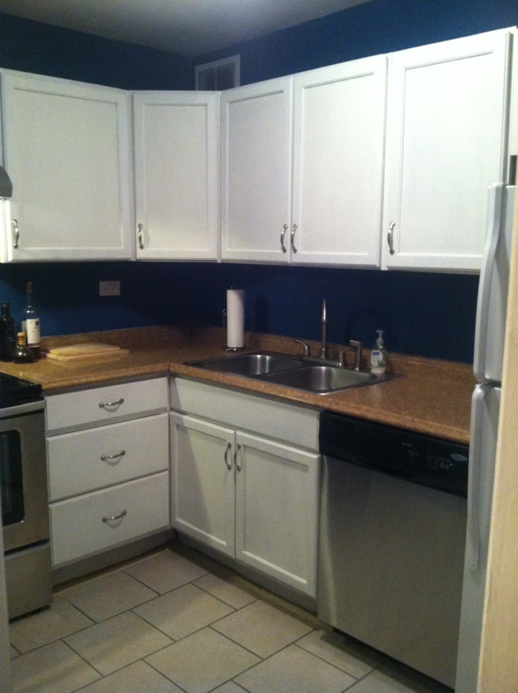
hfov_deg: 40.6
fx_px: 700
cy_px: 346
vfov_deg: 52.7
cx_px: 259
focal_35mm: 35
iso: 400
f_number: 2.8
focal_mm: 3.85
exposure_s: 1/15
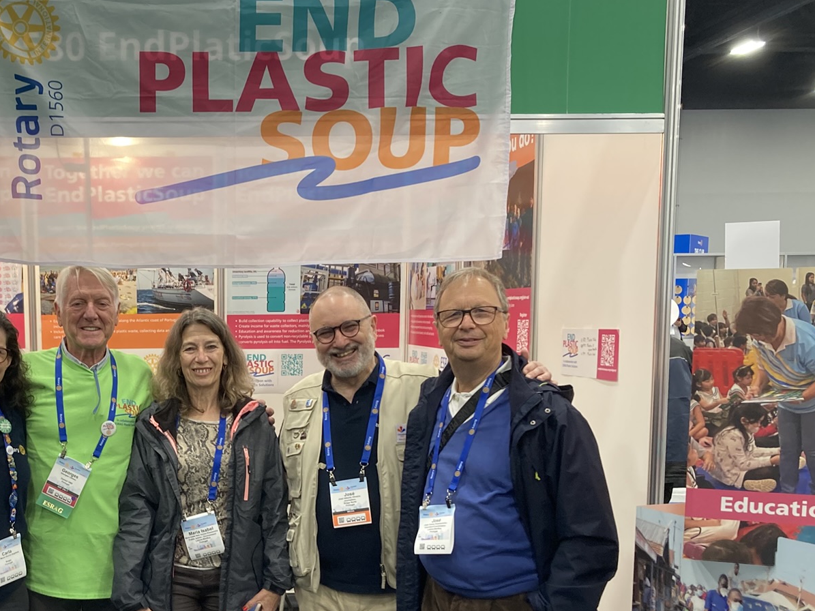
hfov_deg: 38.4
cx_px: 178
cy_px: 476
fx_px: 1130
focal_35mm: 48
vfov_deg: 29.7
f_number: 1.8
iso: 64
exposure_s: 1/41
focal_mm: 3.99
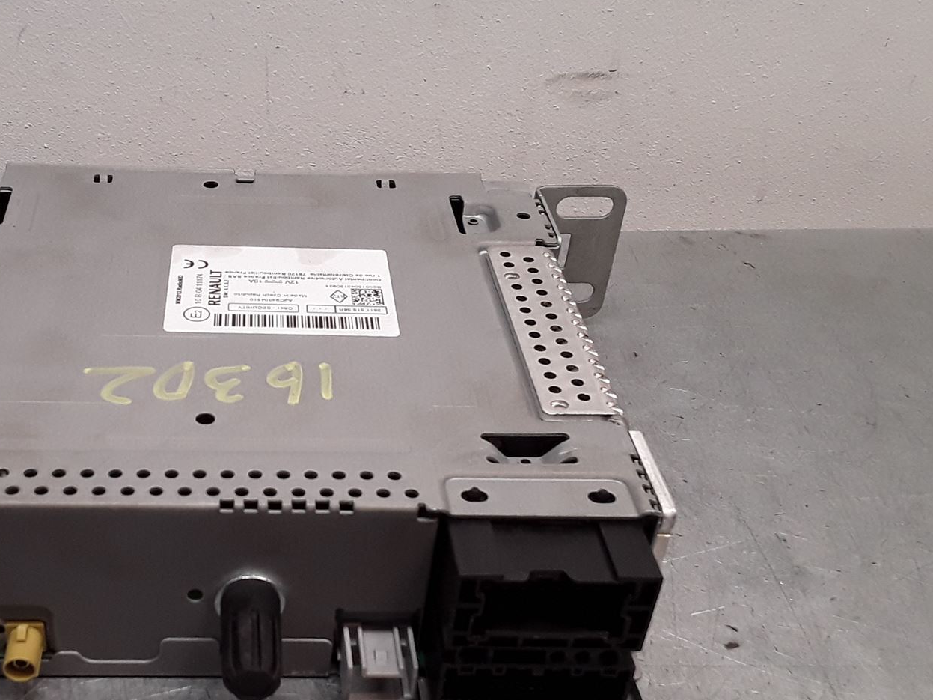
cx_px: 241
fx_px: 1240
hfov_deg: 40.2
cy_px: 424
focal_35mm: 46
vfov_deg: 31.4
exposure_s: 1/182
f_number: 1.9
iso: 100
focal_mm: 2.91
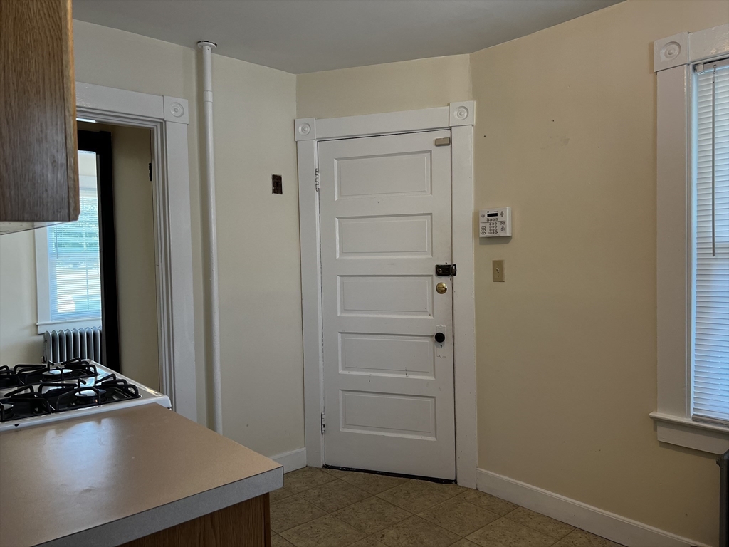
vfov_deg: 53.1
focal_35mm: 26
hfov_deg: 67.3
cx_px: 364
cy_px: 274
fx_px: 548
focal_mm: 5.7
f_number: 1.5
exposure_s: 1/120
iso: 100
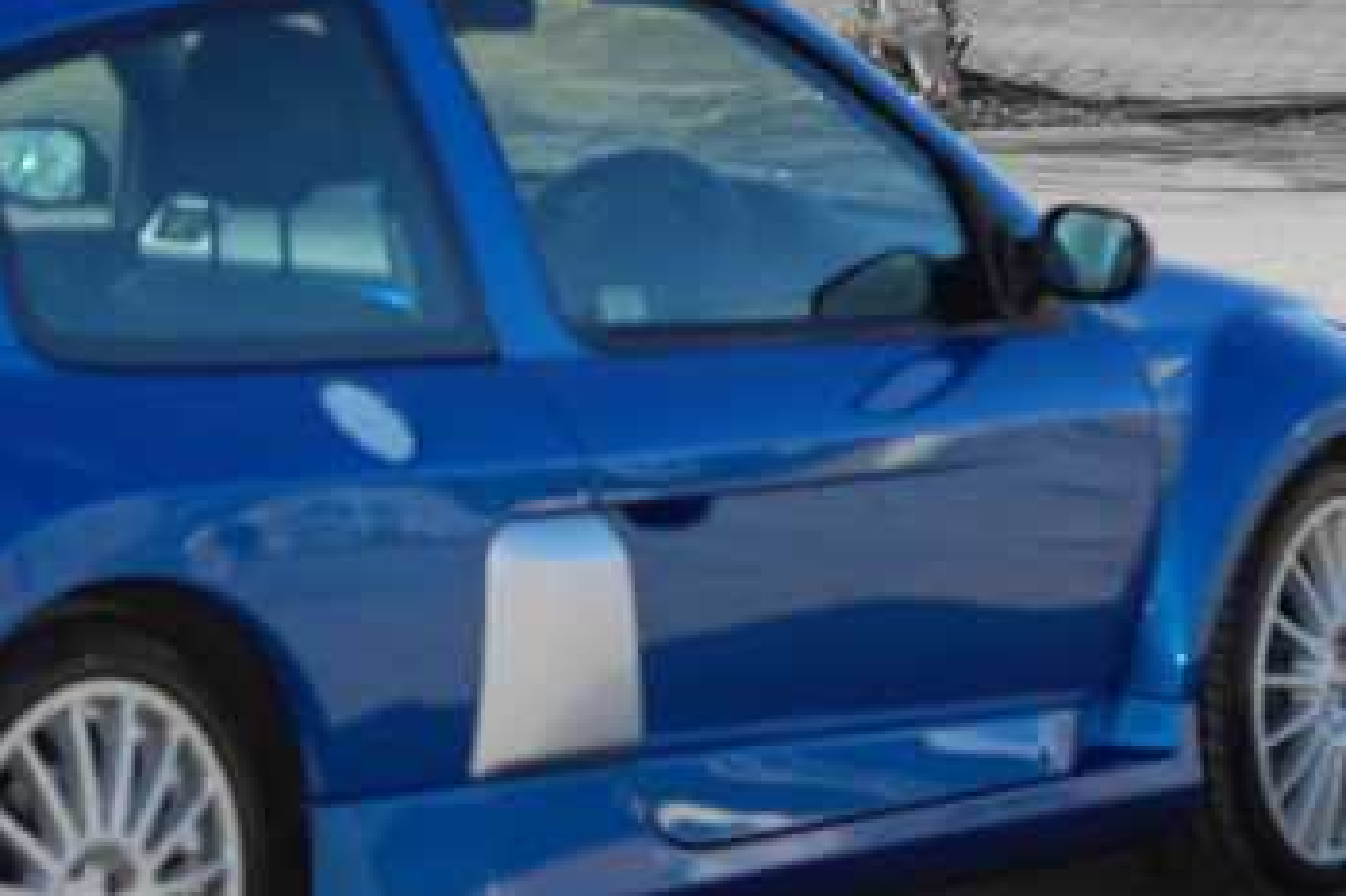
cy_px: 352
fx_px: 6390
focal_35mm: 171
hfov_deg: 12.0
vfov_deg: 8.0
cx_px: 175
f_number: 5.6
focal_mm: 50
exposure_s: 1/500
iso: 250
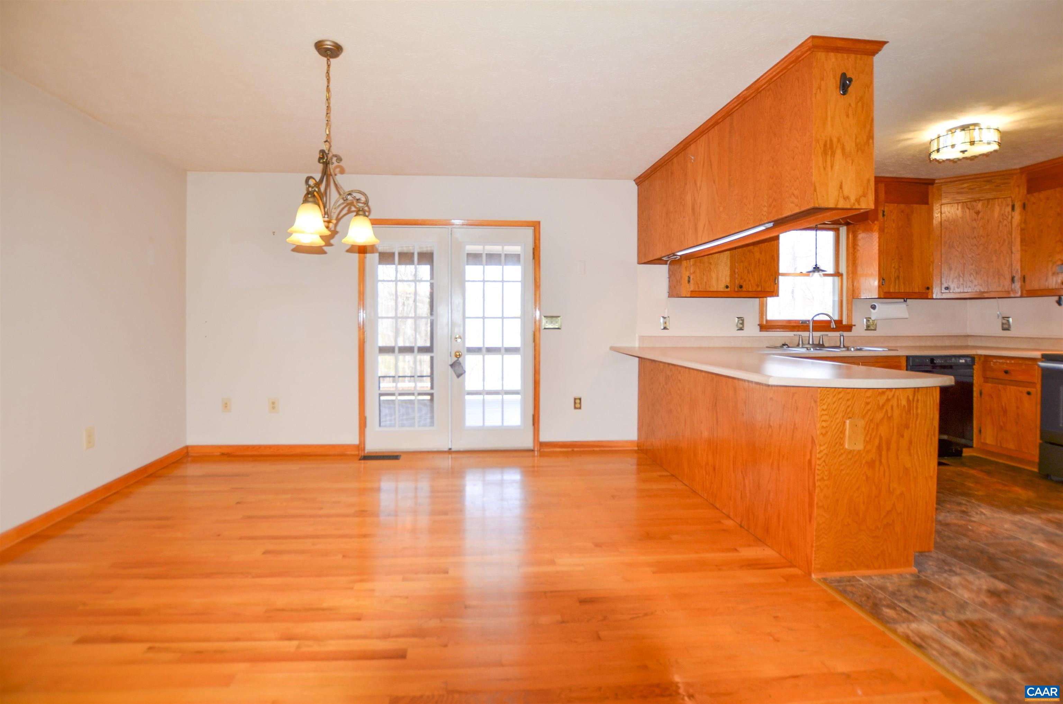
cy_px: 352
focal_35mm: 15
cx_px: 532
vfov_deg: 77.1
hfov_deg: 100.5
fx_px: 442
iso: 100
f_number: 3.5
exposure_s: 1/60
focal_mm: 10
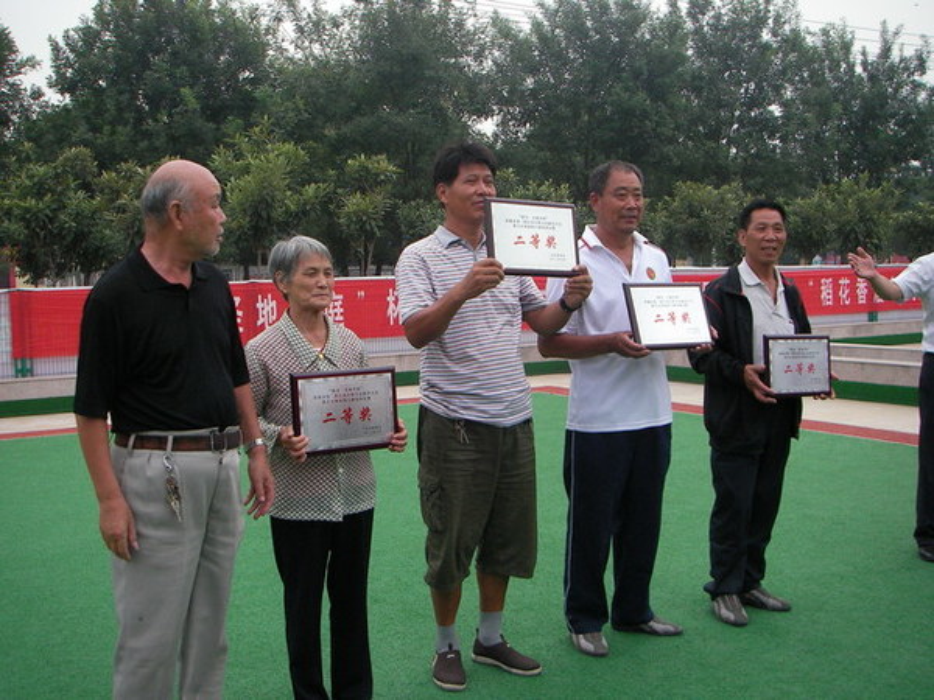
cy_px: 350
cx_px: 467
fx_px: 1025
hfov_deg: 49.0
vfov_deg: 37.7
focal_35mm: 38
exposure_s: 1/114
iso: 100
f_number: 3.3
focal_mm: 6.3
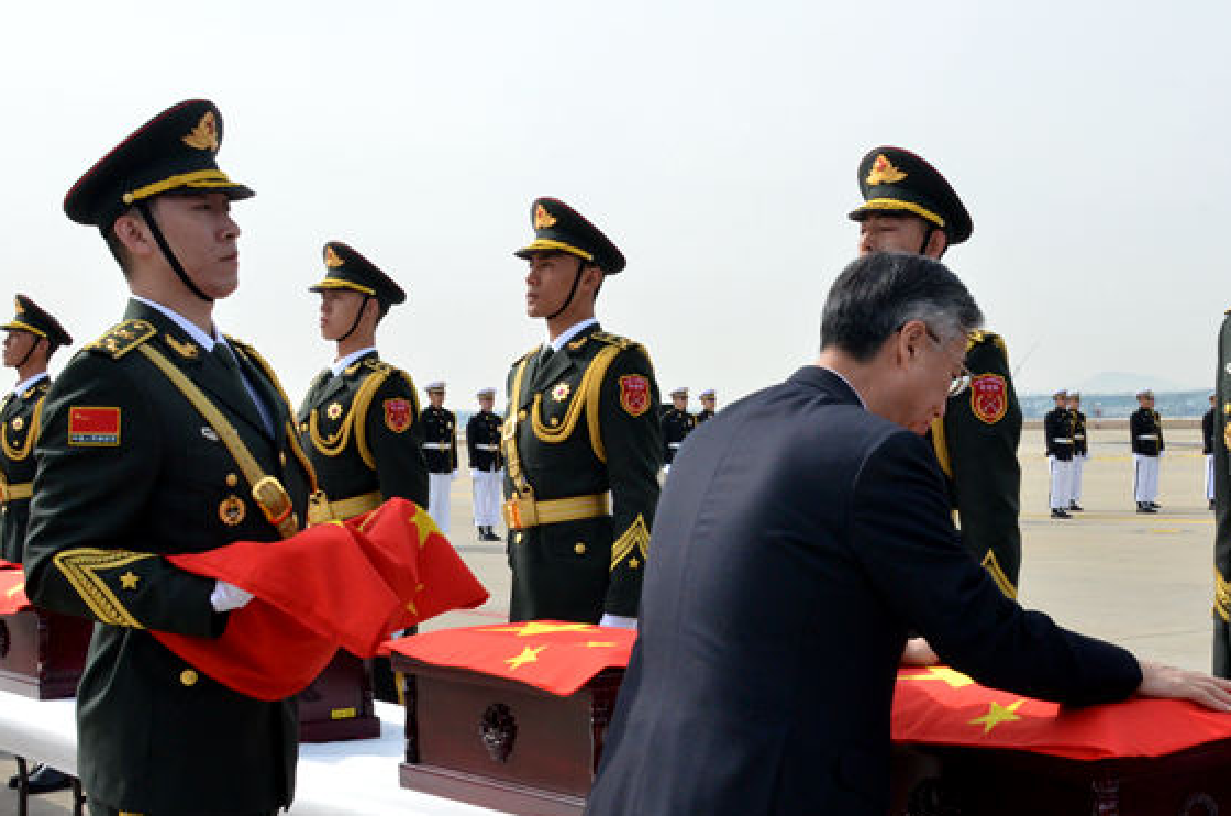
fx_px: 2048
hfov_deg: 33.4
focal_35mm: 60
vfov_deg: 22.5
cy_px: 530
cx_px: 732
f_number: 14
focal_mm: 28
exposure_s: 1/800
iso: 1250
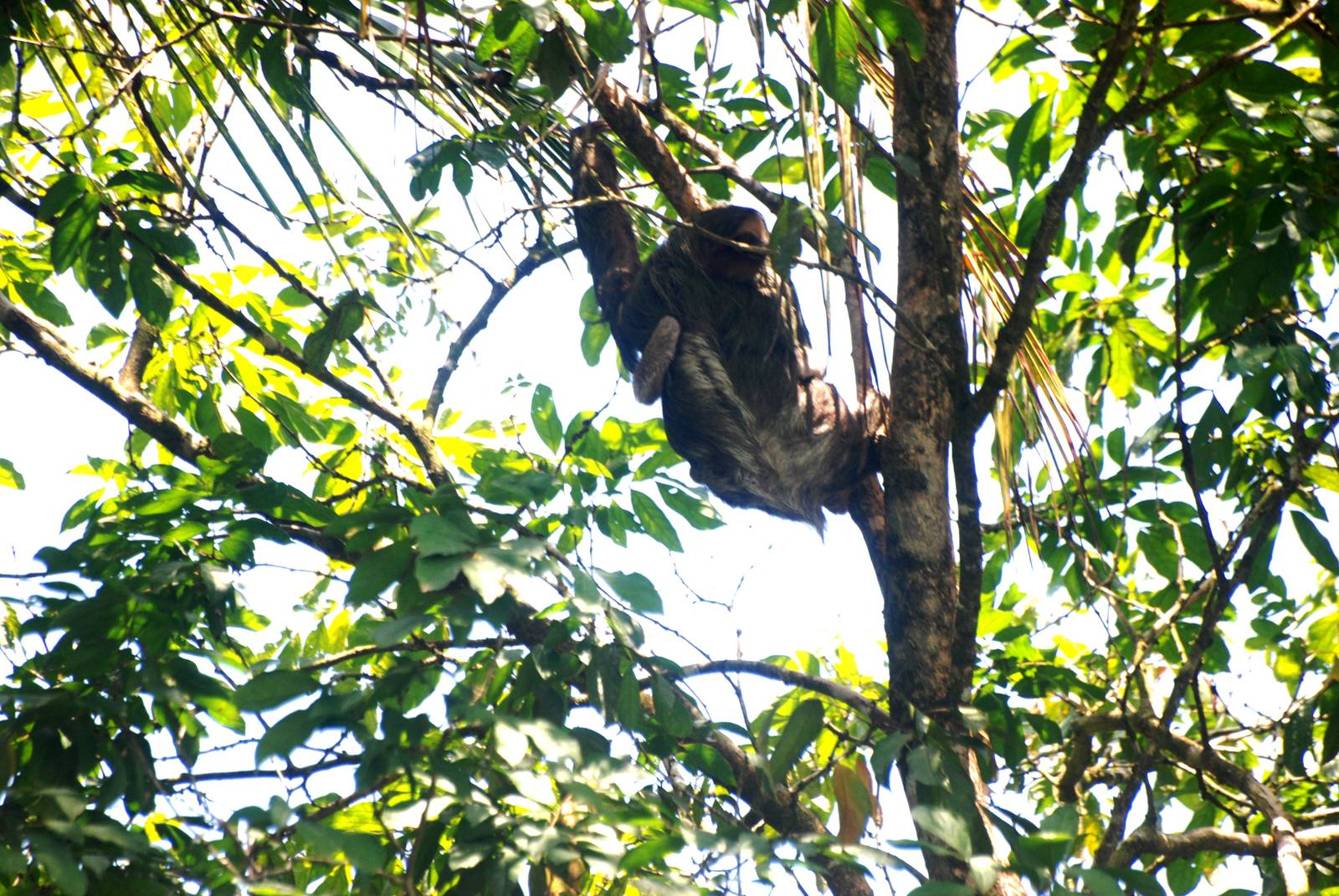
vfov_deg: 3.1
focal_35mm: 450
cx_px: 670
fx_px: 16757
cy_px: 448
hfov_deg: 4.6
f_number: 6.3
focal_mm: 300
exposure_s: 1/160
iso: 400
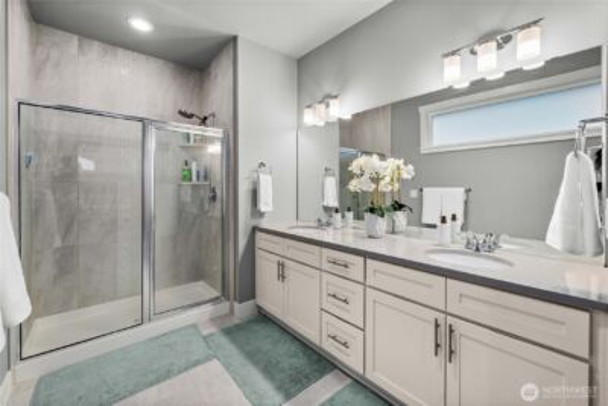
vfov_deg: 81.3
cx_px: 304
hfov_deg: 104.2
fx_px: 237
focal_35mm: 14
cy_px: 203
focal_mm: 14
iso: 1000
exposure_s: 1/10
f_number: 7.1
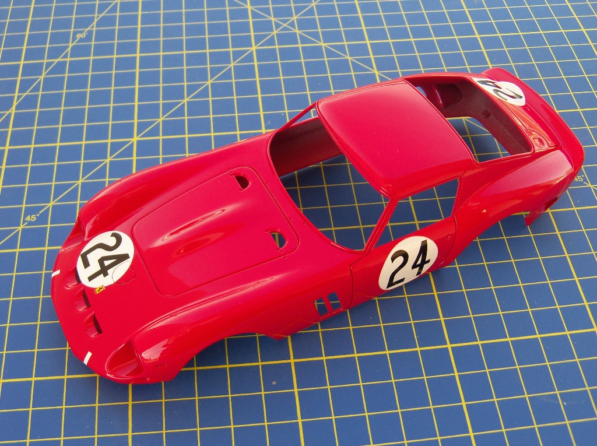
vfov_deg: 34.3
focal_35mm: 42
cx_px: 298
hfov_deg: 44.8
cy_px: 223
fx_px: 723
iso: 80
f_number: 3.7
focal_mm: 7.5
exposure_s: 1/80
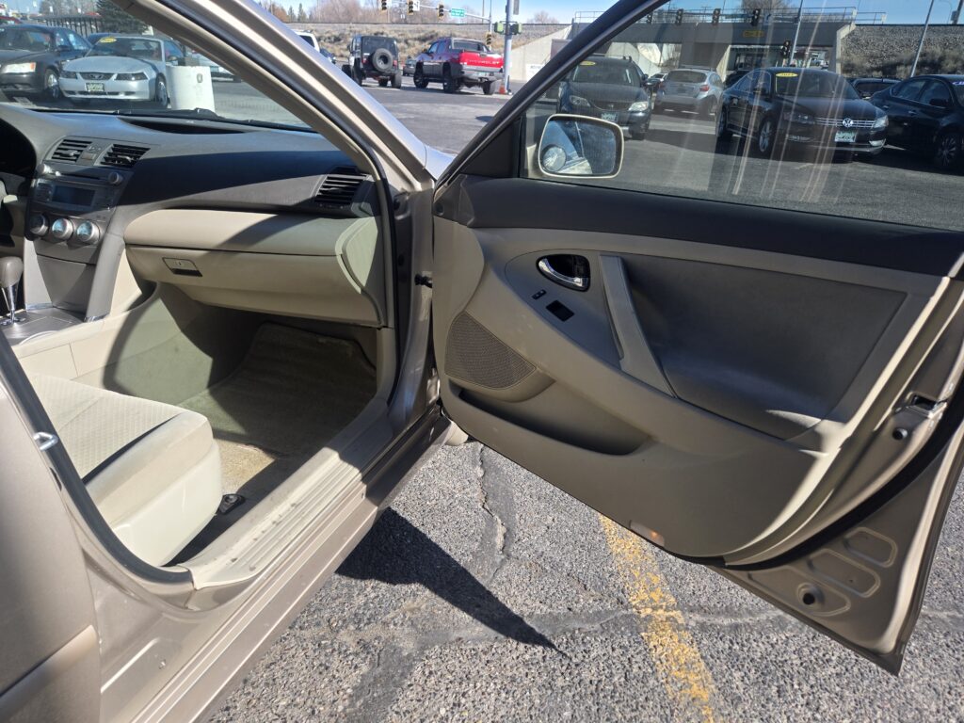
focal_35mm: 23
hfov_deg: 73.9
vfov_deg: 58.9
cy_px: 362
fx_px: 641
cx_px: 482
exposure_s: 1/2579
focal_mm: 5.4
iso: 80
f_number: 1.8
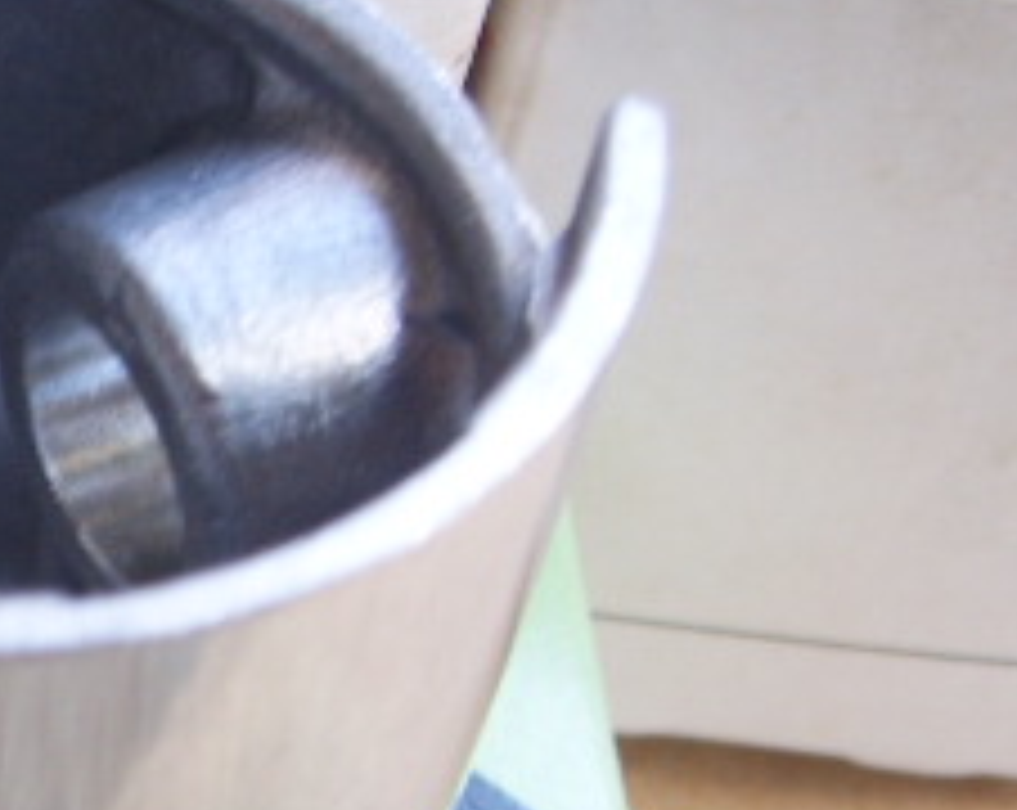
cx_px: -243
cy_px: 662
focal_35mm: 108
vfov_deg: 14.1
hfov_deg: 16.9
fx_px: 3245
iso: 63
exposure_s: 1/8
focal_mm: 6.6
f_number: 3.5
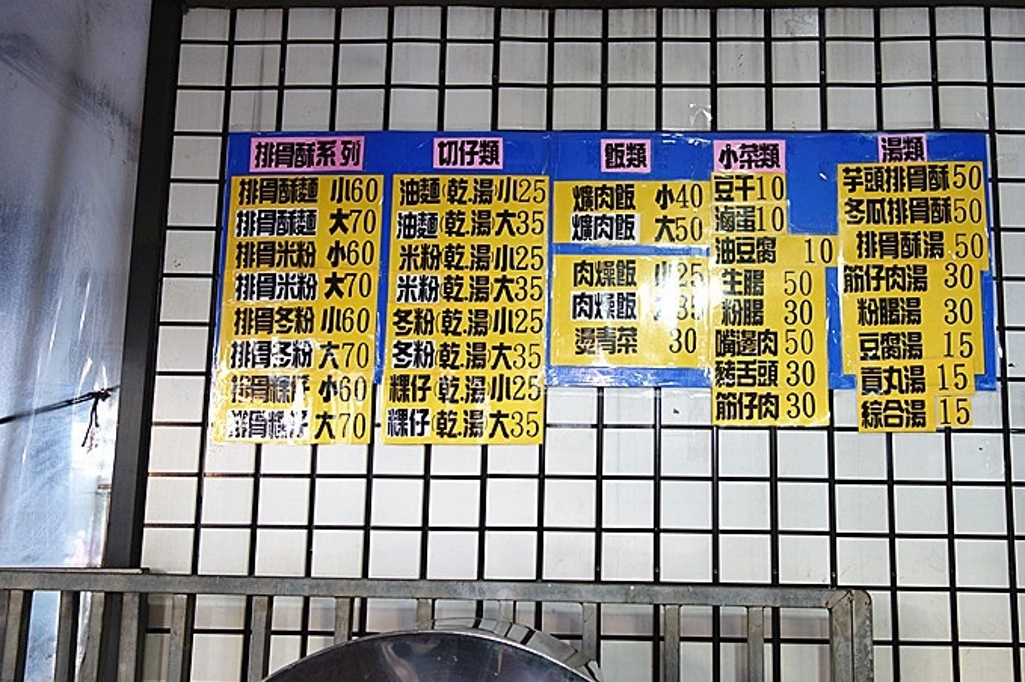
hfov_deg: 57.0
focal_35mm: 33
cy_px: 392
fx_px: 939
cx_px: 590
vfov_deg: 39.8
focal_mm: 10.4
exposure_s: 1/30
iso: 125
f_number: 1.8
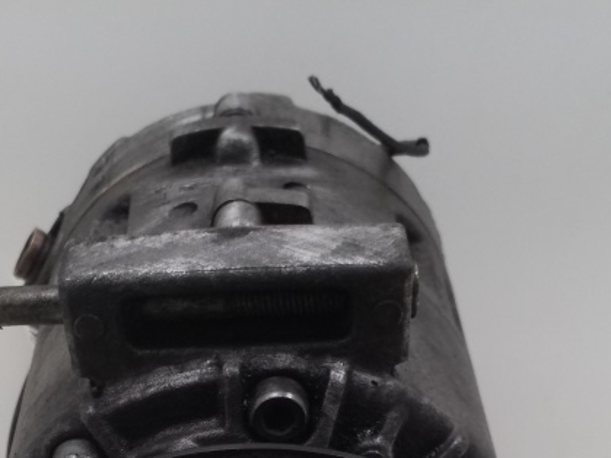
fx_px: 1165
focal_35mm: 66
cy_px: 554
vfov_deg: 20.7
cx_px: 258
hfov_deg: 29.4
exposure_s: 1/40
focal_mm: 3.6
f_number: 1.9
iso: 64
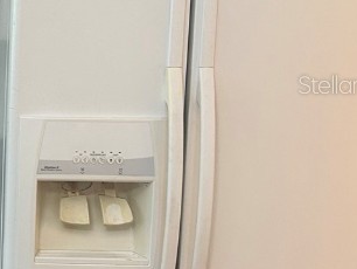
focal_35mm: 87
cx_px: -189
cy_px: 84
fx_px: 898
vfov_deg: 16.9
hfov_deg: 19.4
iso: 125
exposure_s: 1/60
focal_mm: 5.7
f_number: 1.5
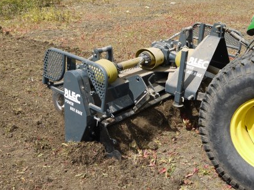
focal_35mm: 44
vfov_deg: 32.9
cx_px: 132
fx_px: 323
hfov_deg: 42.9
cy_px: 87
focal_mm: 20
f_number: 8
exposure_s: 1/320
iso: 100
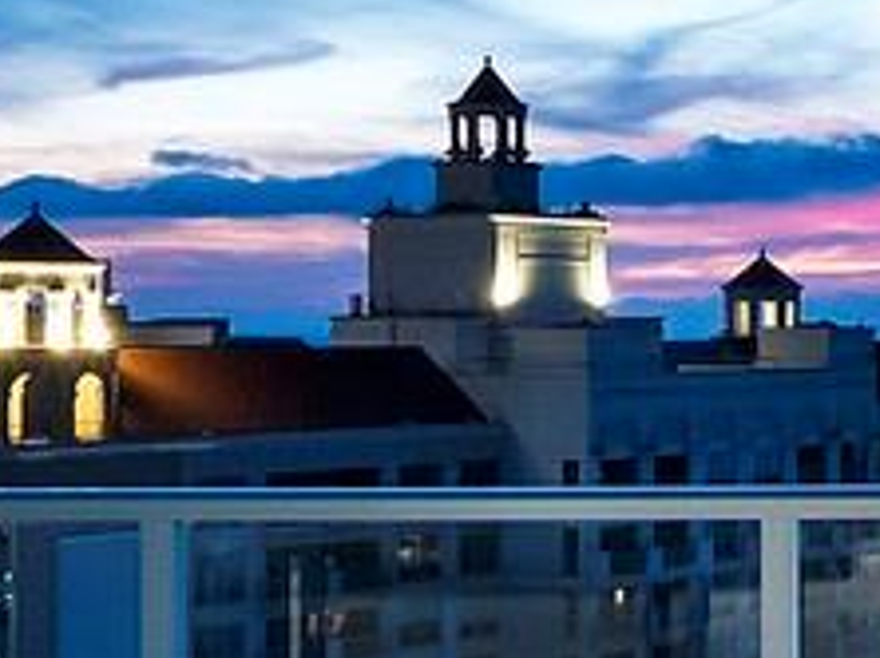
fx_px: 2565
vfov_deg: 14.6
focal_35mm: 101
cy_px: 264
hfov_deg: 18.7
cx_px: 961
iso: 400
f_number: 10
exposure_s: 1
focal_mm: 7
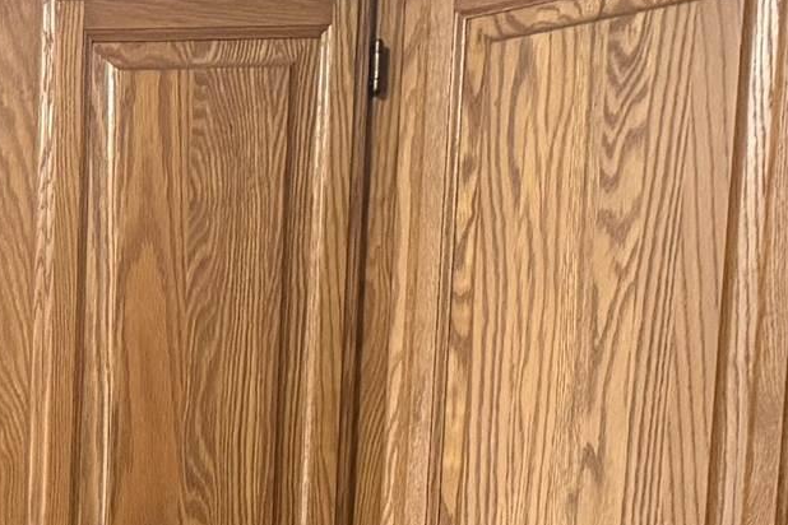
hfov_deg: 15.1
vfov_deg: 9.6
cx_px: -446
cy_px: 1339
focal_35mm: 124
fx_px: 2714
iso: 400
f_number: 1.78
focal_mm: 6.76
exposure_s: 1/60
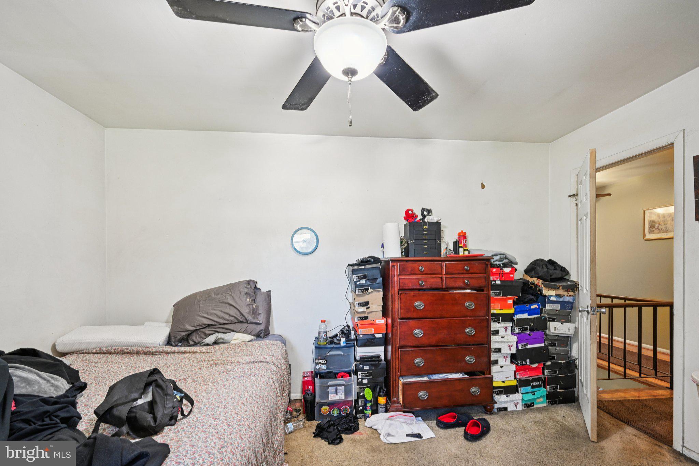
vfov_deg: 73.7
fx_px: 311
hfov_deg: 96.7
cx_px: 350
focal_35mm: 16
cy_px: 233
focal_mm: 16
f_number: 8
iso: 800
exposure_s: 1/13
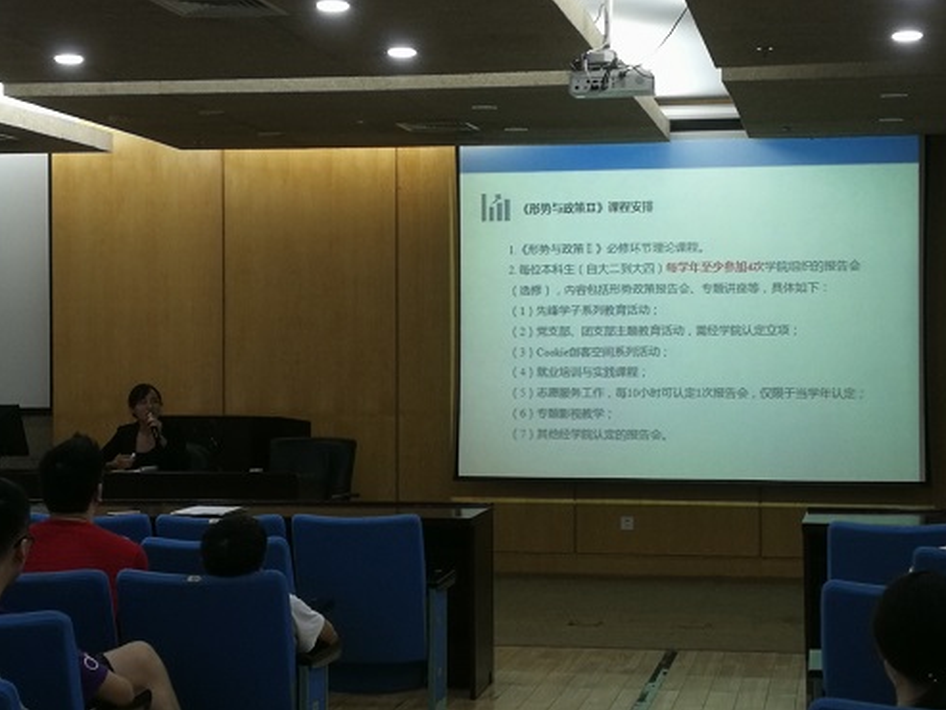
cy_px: 352
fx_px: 1968
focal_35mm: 72
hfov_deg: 27.0
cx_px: 474
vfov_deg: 20.4
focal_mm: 3.95
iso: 160
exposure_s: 1/40
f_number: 2.2
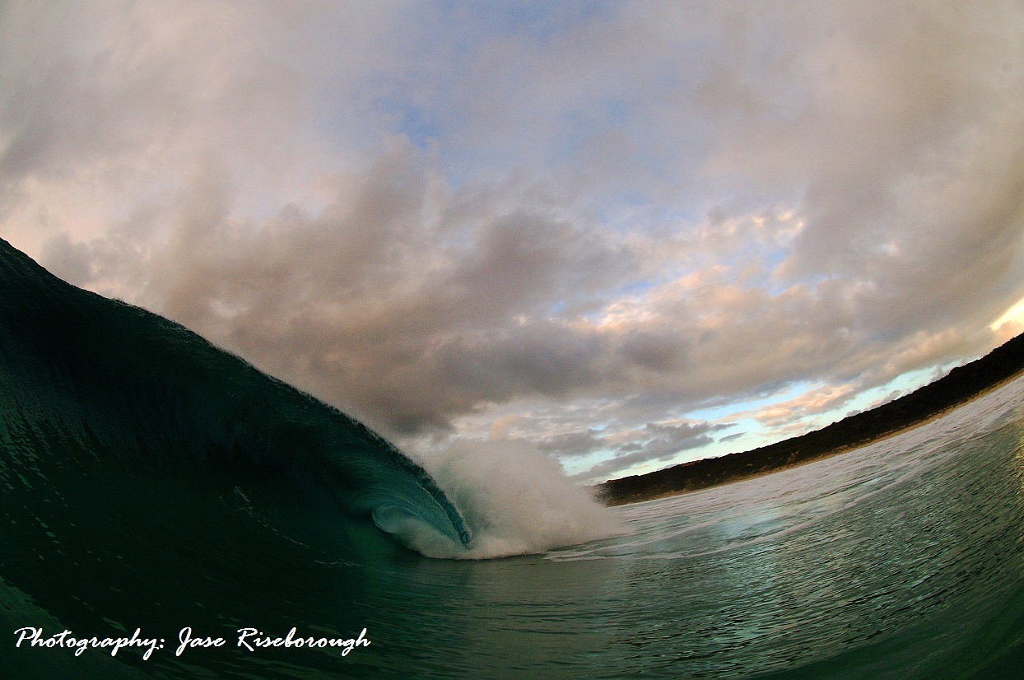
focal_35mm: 16
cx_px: 512
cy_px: 340
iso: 250
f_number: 11
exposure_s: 1/400
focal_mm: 10.5
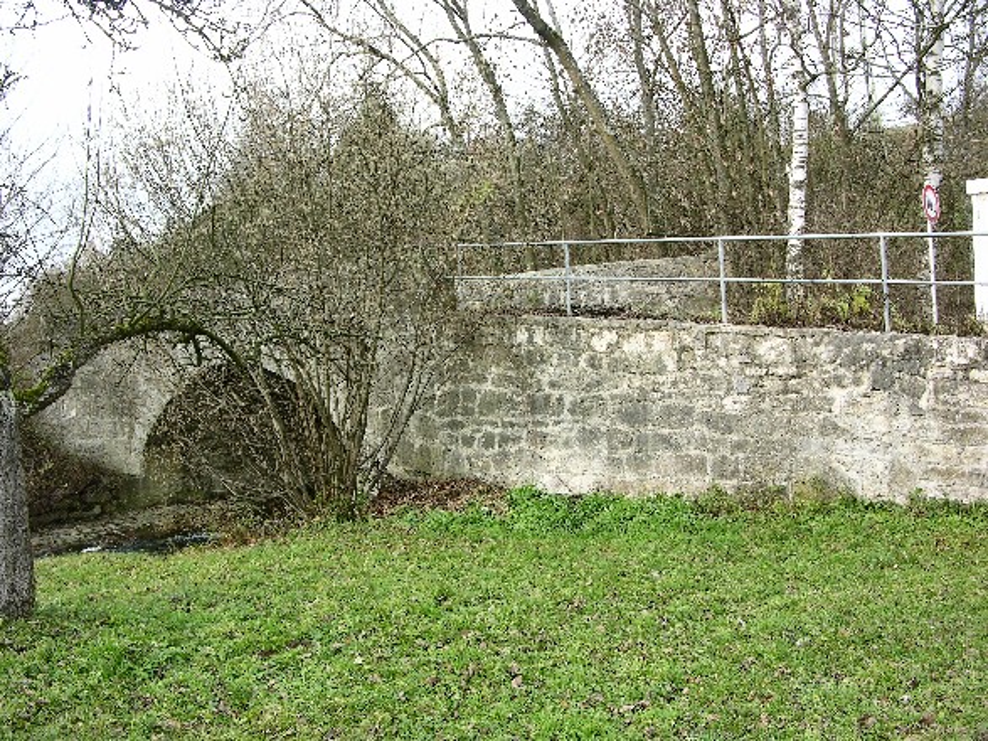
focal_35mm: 35
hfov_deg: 52.6
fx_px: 999
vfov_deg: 40.7
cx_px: 494
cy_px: 370
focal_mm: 8.9
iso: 50
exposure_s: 1/42.1
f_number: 4
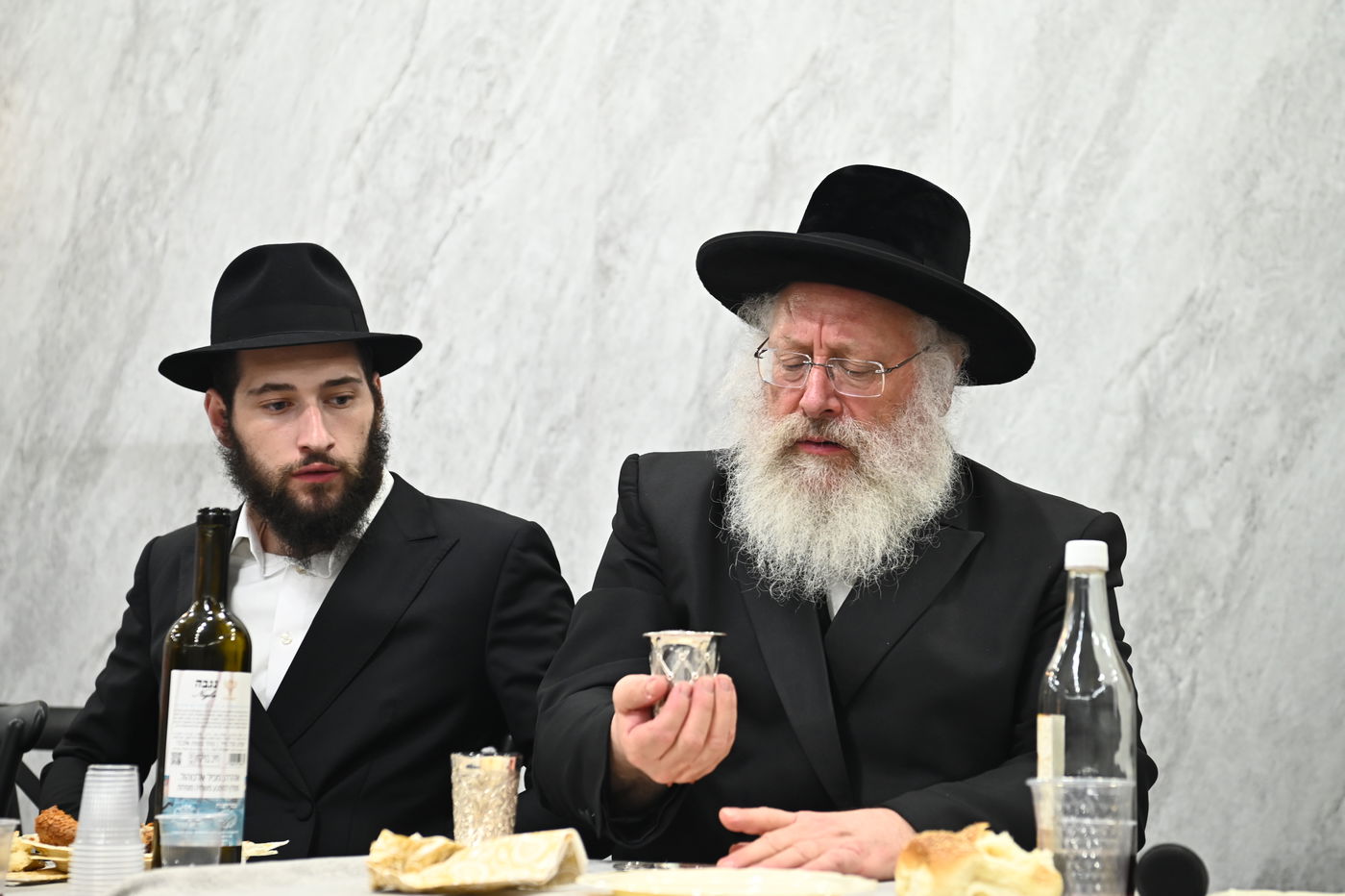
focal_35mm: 70
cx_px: 672
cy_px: 448
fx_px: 2614
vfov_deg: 19.4
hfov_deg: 28.9
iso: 1600
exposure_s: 1/160
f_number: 4.5
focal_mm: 70
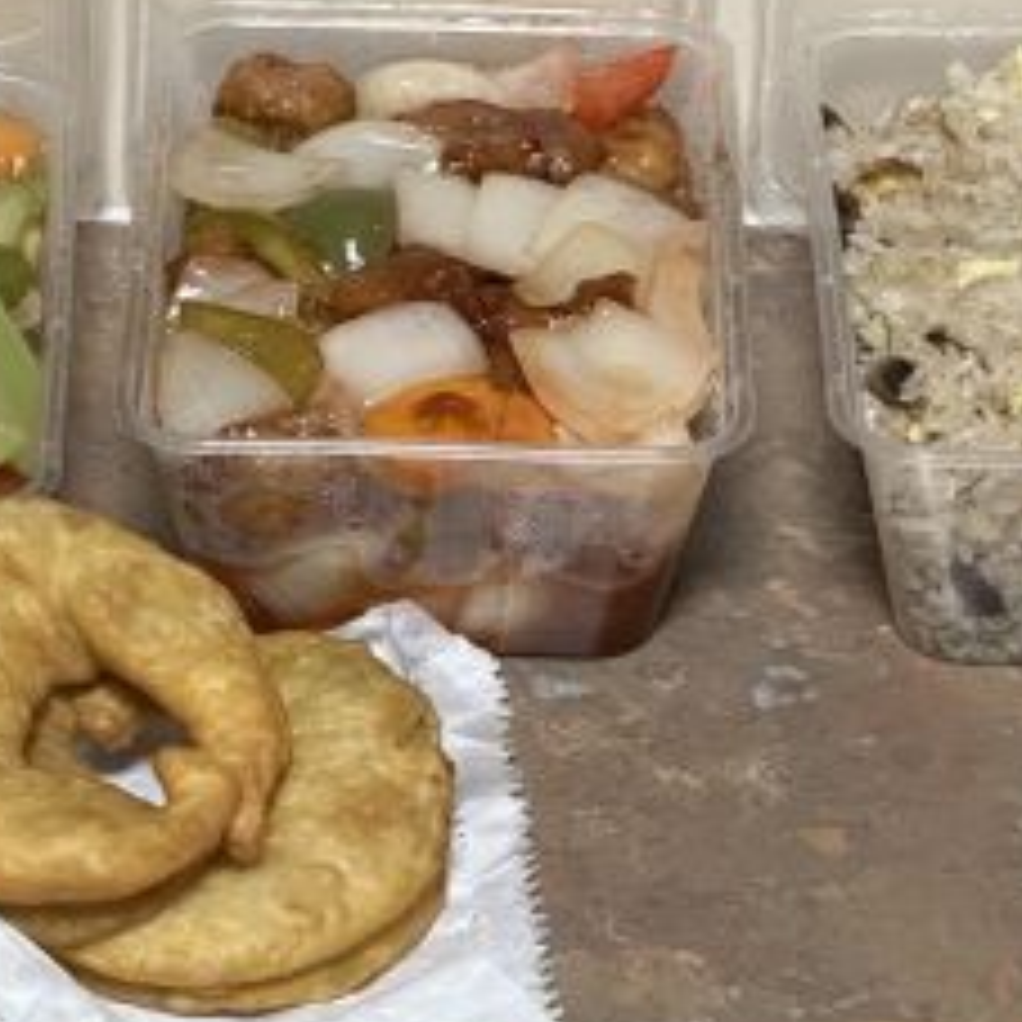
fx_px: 6012
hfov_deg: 9.7
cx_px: 59
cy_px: 302
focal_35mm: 180
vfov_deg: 9.7
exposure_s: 1/50
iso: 640
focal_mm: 9
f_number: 2.8
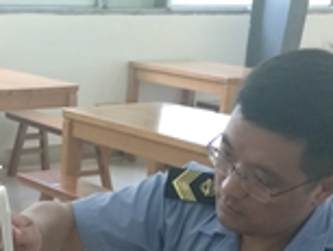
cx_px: 52
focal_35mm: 88
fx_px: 847
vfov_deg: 15.4
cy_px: 387
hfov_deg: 21.9
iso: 125
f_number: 2
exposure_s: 1/33.3
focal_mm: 4.04
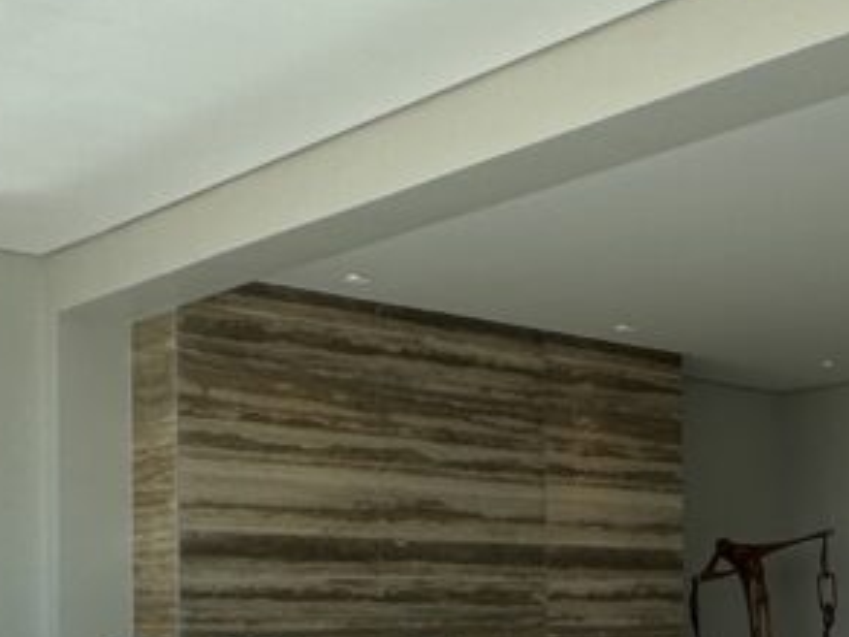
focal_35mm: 46
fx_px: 1128
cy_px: 631
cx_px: 933
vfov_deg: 29.5
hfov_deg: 35.3
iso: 40
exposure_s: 1/700
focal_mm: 2.22
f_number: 2.2
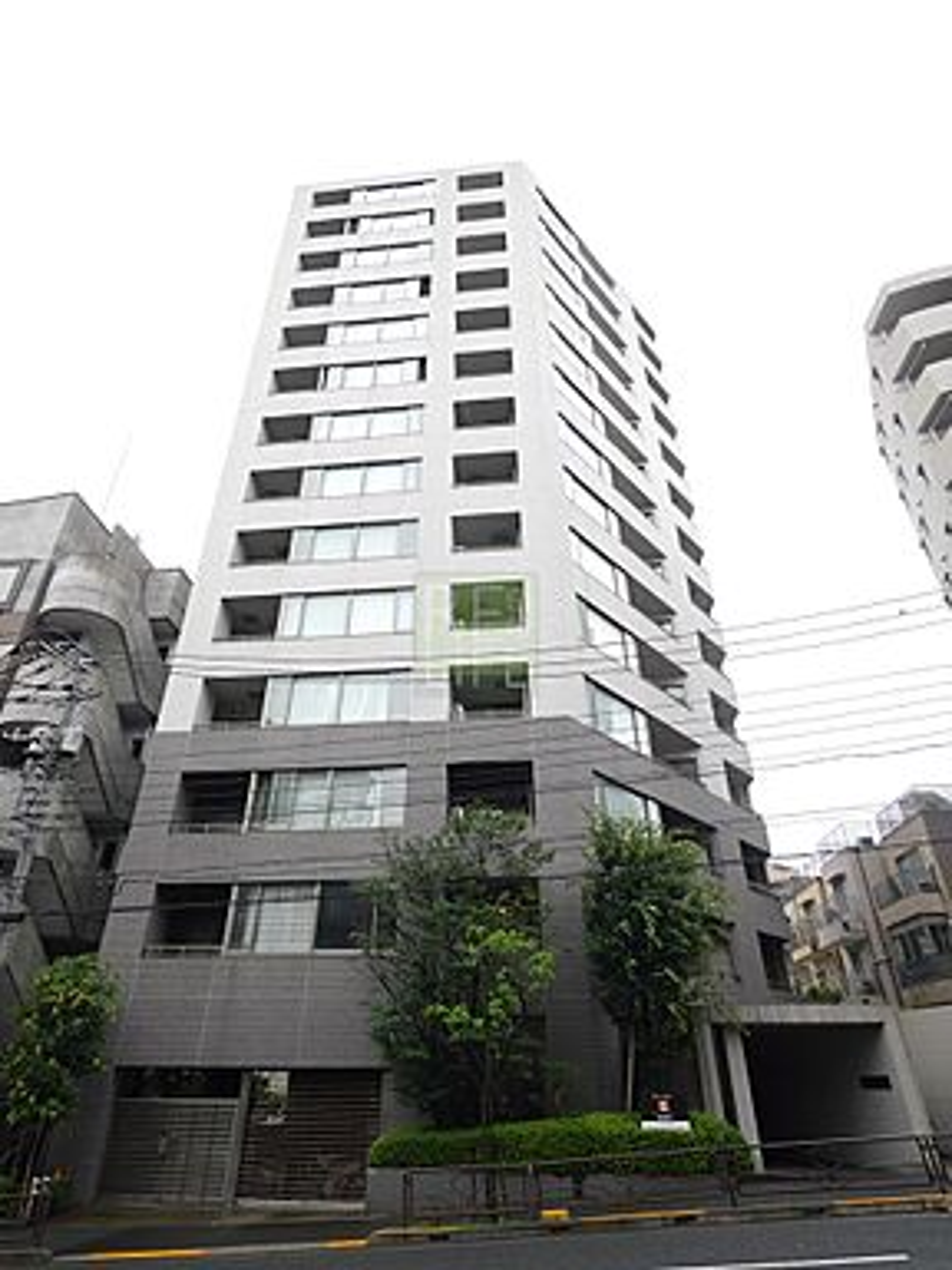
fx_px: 733
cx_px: 476
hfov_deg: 66.0
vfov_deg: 81.7
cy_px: 635
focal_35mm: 20
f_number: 4.5
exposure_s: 1/80
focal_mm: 10
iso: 160
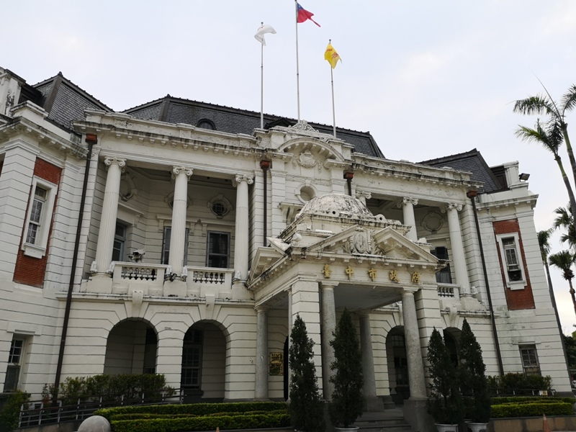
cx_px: 288
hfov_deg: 65.3
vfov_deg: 51.4
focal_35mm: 27
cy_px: 216
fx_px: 449
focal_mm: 3.95
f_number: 1.8
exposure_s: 1/803
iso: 50
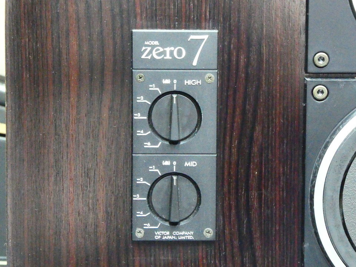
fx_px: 1388
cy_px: 134
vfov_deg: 11.0
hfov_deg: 14.6
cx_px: 178
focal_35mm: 135
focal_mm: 24.2
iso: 3200
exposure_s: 1/5
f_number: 6.3
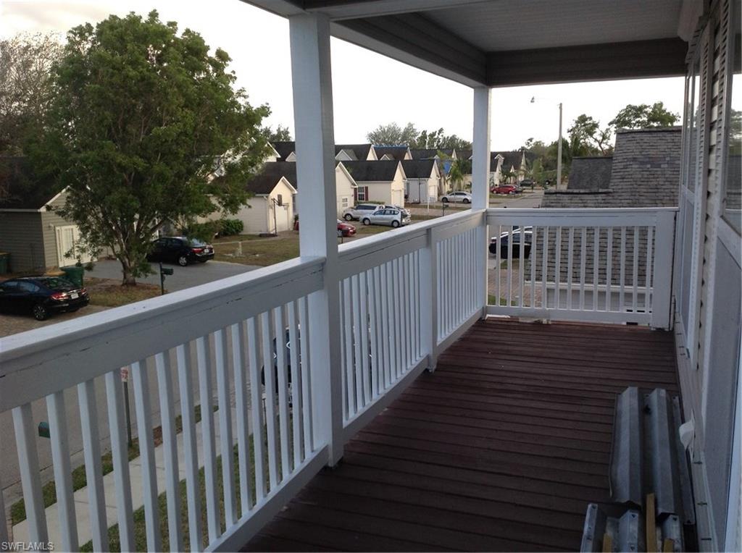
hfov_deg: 52.7
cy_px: 276
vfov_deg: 40.6
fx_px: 749
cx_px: 371
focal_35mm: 35
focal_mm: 4.28
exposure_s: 1/285
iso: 50
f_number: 2.4
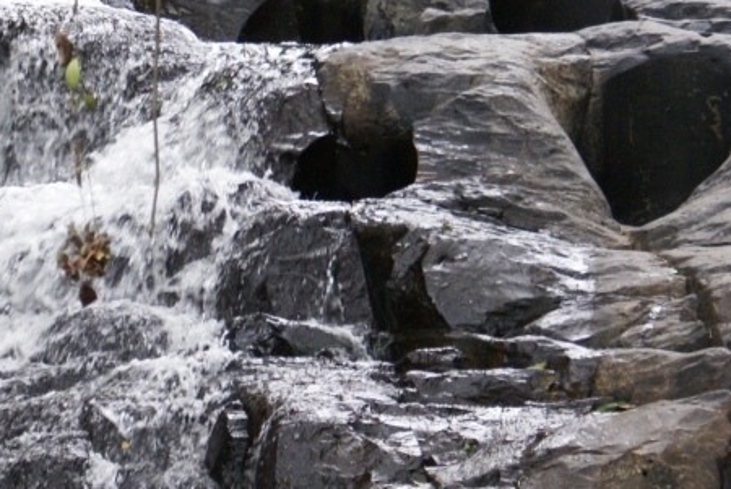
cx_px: 353
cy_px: 110
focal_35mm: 239
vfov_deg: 5.8
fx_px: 4858
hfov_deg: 8.6
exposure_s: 1/100
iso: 400
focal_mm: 70
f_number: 5.6
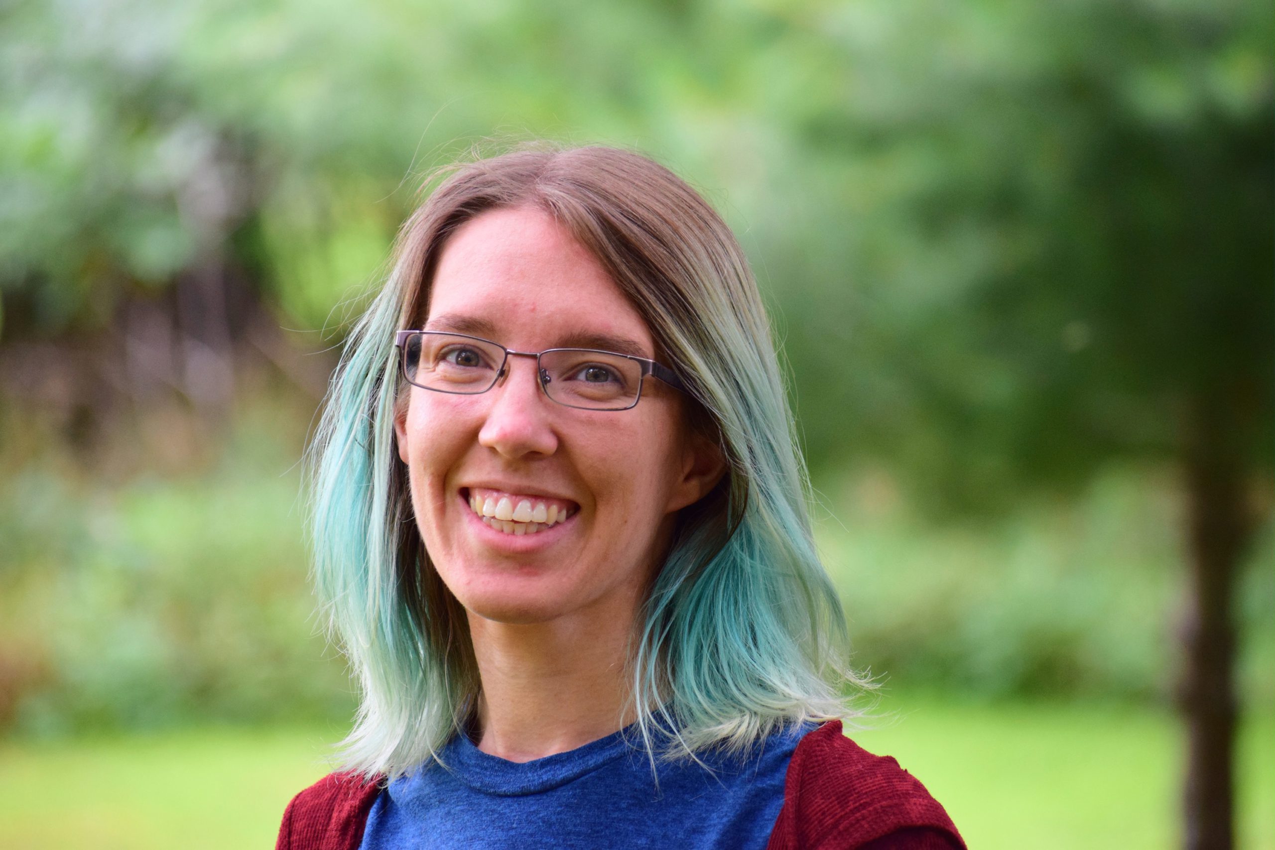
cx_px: 638
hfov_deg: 8.1
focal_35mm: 255
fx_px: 9031
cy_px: 425
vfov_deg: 5.4
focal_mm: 170
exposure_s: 1/250
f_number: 5
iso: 1250
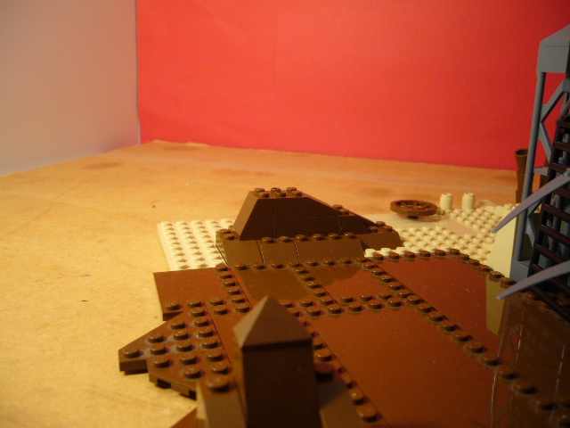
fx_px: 576
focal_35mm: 35
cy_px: 214
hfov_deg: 52.6
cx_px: 285
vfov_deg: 40.7
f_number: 2.8
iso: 100
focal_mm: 5.8
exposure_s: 1/15
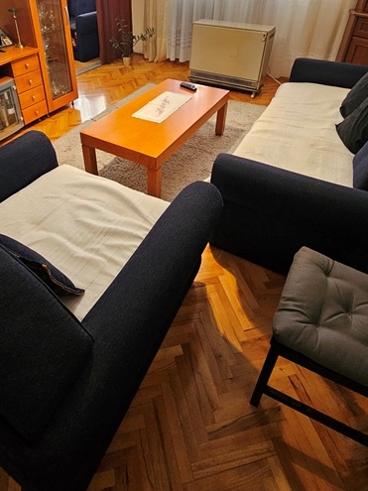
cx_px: 148
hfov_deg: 62.9
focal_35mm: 21
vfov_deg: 76.5
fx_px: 298
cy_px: 164
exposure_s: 1/50
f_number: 2.2
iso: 320
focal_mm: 2.2
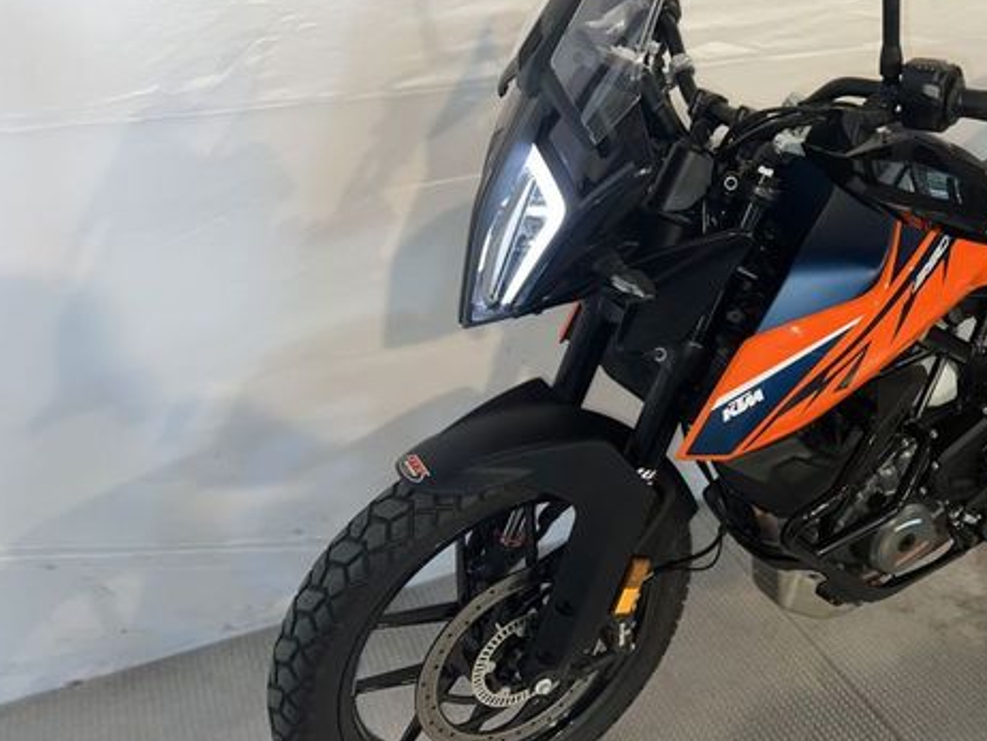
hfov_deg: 50.6
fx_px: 1027
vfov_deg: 39.6
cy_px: 314
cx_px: 641
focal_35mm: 36
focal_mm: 5.7
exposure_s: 1/31
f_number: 1.5
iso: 32
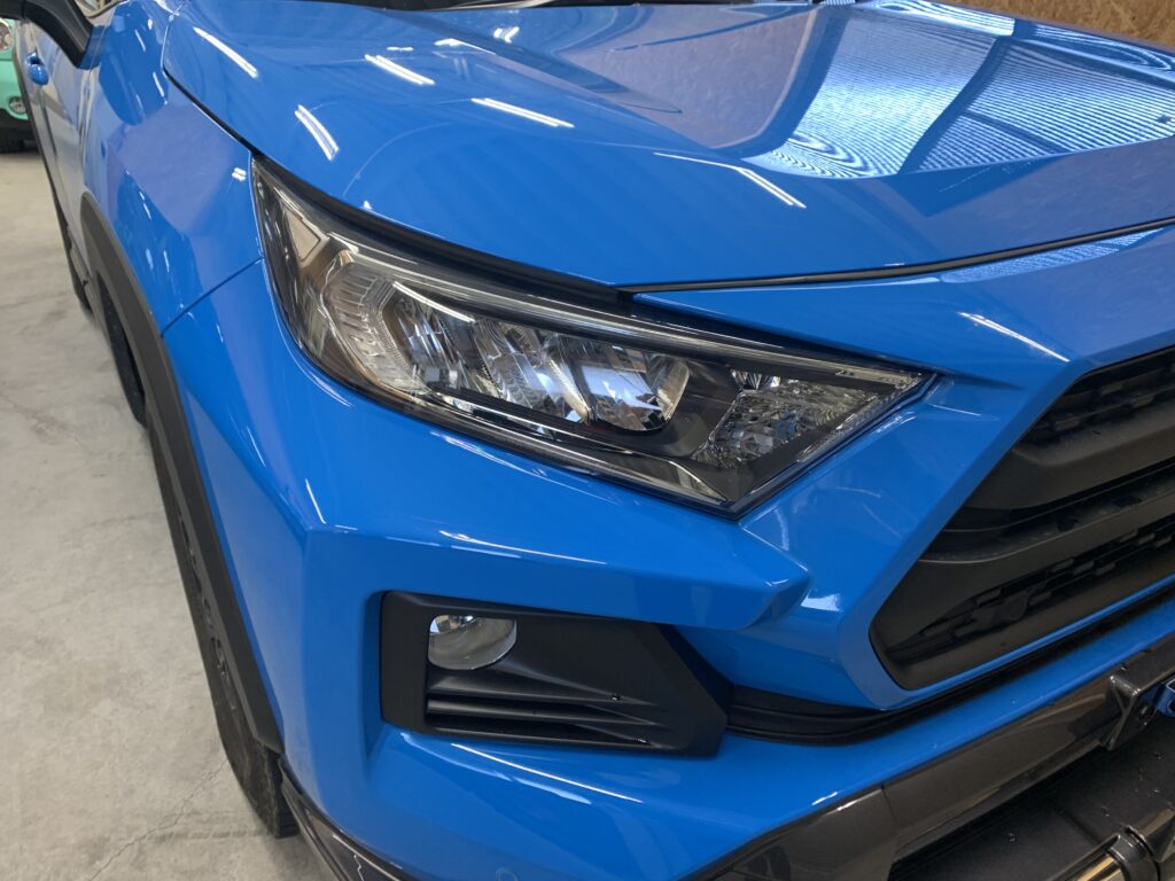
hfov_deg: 67.3
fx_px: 883
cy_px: 440
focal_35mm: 26
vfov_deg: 53.1
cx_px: 588
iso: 100
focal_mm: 4.25
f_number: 1.8
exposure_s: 1/50
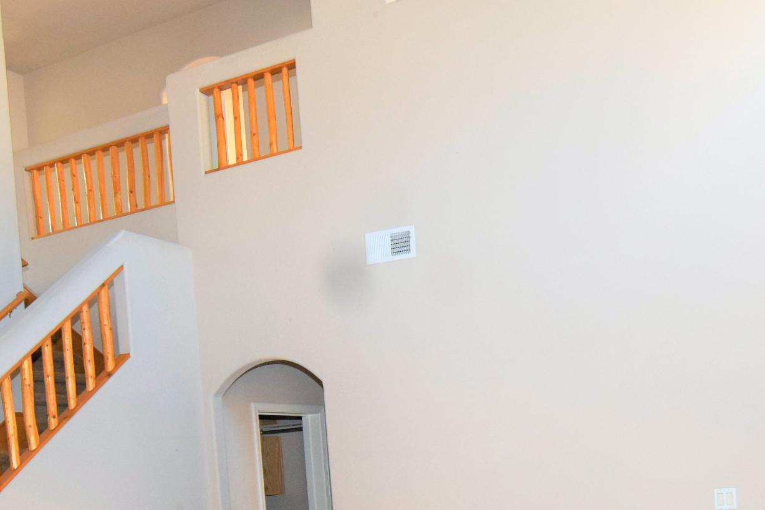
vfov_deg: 28.8
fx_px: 935
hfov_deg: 44.2
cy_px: 494
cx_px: 472
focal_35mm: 44
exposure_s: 1/80
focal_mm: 12
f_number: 4.5
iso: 800
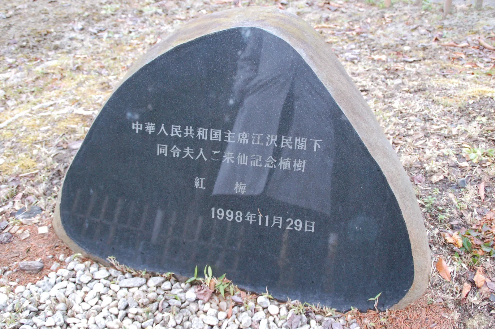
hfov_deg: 46.4
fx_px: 577
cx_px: 248
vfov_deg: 31.8
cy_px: 164
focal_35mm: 42
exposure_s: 1/80
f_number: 4.5
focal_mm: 28
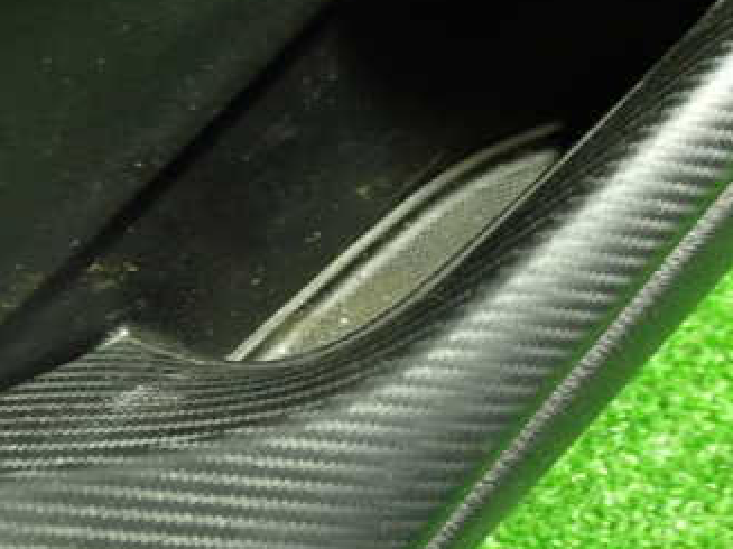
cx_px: 419
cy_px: 238
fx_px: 1164
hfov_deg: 34.9
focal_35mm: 55
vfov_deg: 26.5
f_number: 2.3
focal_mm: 5.4
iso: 800
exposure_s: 1/25
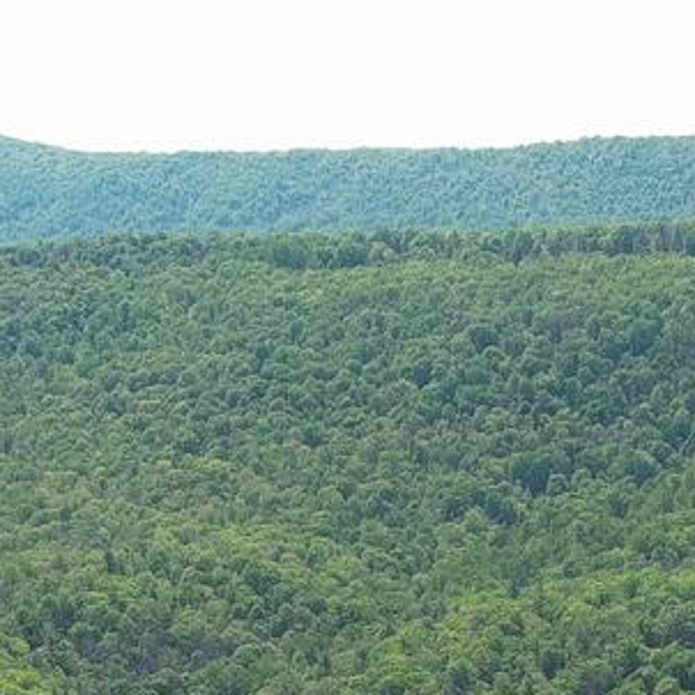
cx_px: 440
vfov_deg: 9.8
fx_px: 3793
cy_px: 1359
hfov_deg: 10.5
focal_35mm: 167
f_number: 2.8
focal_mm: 10.57
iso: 100
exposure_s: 1/567
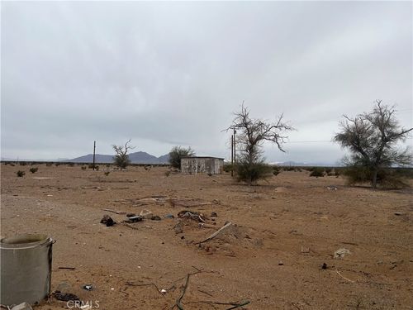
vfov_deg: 53.1
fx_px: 310
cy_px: 155
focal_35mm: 26
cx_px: 206
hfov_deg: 67.3
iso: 50
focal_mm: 5.7
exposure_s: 1/2353
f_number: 1.5
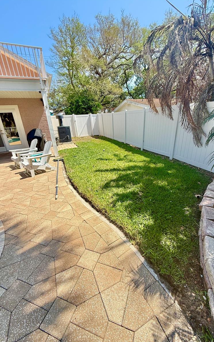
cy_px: 169
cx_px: 116
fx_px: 140
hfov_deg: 74.7
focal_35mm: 15
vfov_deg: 101.5
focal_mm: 2.22
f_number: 2.2
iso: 50
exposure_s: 1/1399
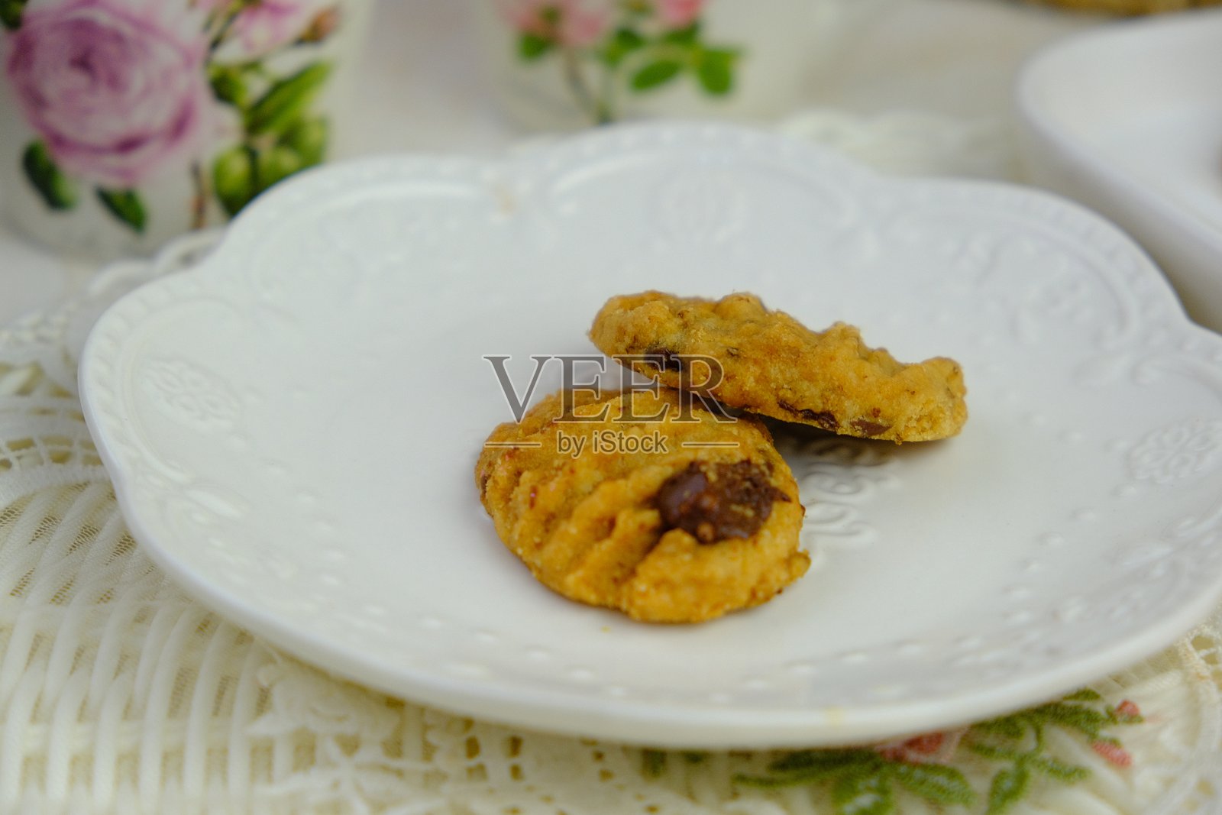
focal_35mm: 83
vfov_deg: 16.5
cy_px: 408
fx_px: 2817
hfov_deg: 24.5
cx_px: 611
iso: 1000
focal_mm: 55
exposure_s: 1/180
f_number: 4.5
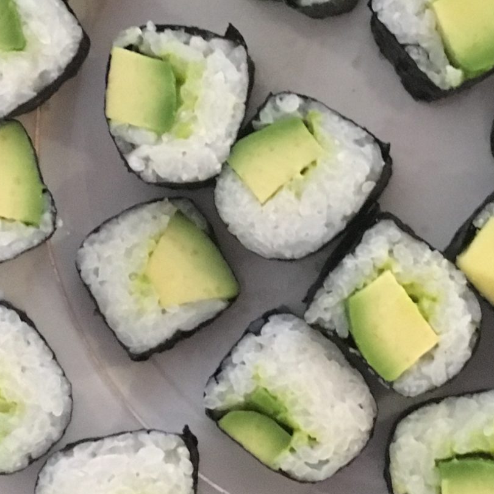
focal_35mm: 81
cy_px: 146
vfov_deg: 21.3
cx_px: 356
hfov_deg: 21.3
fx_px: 1308
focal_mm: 4.15
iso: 320
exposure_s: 1/17
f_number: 2.2
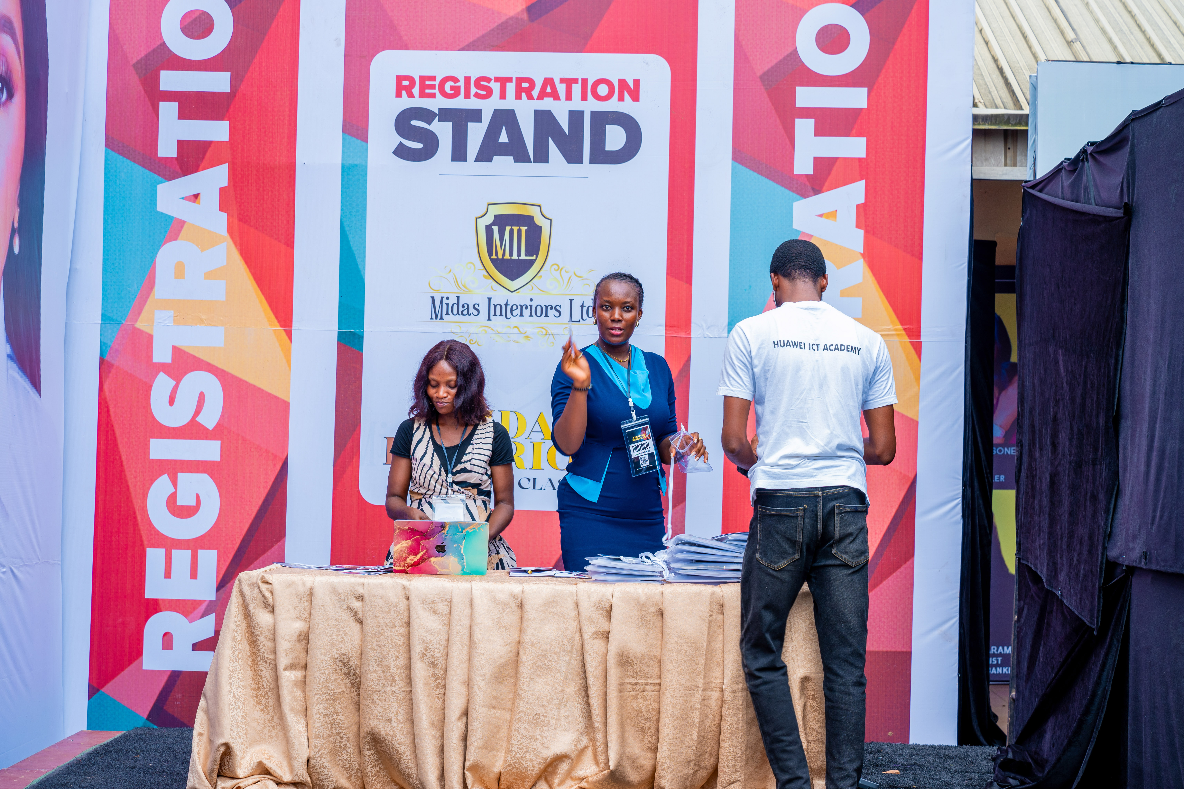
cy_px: 394
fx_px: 2302
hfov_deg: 28.8
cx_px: 592
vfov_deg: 19.5
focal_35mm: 70
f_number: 6.3
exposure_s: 1/160
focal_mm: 70
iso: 100
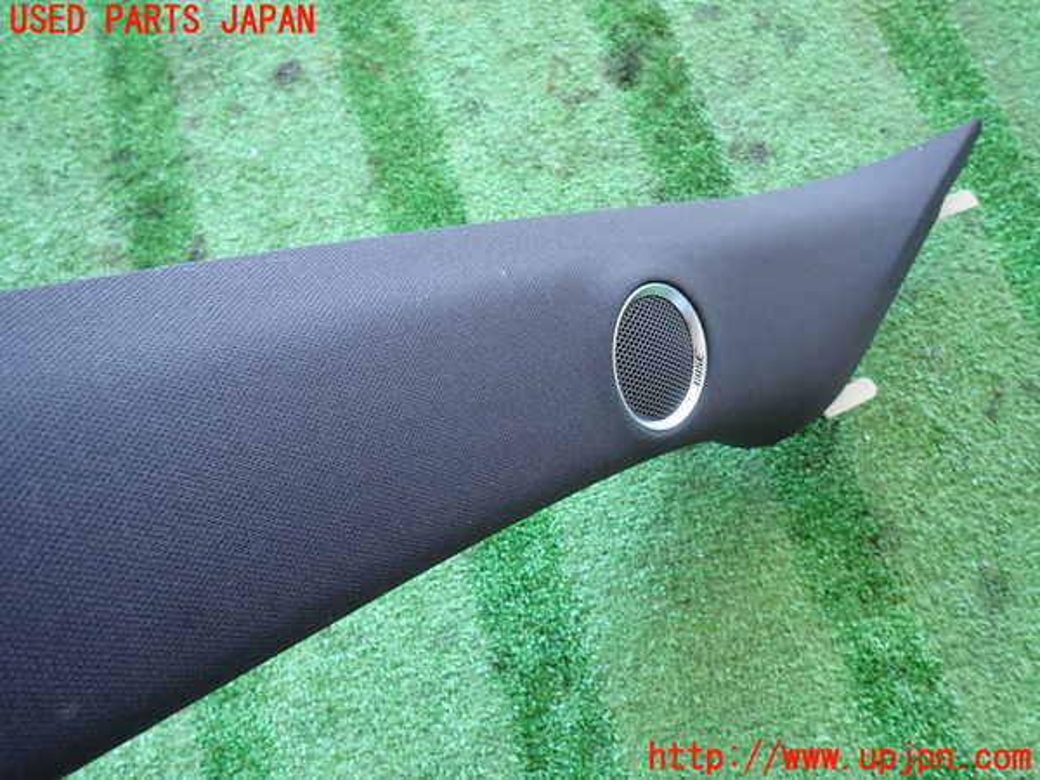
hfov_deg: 69.4
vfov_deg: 54.9
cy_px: 390
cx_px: 520
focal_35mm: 25
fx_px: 751
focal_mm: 4.5
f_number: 2
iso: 200
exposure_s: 1/30
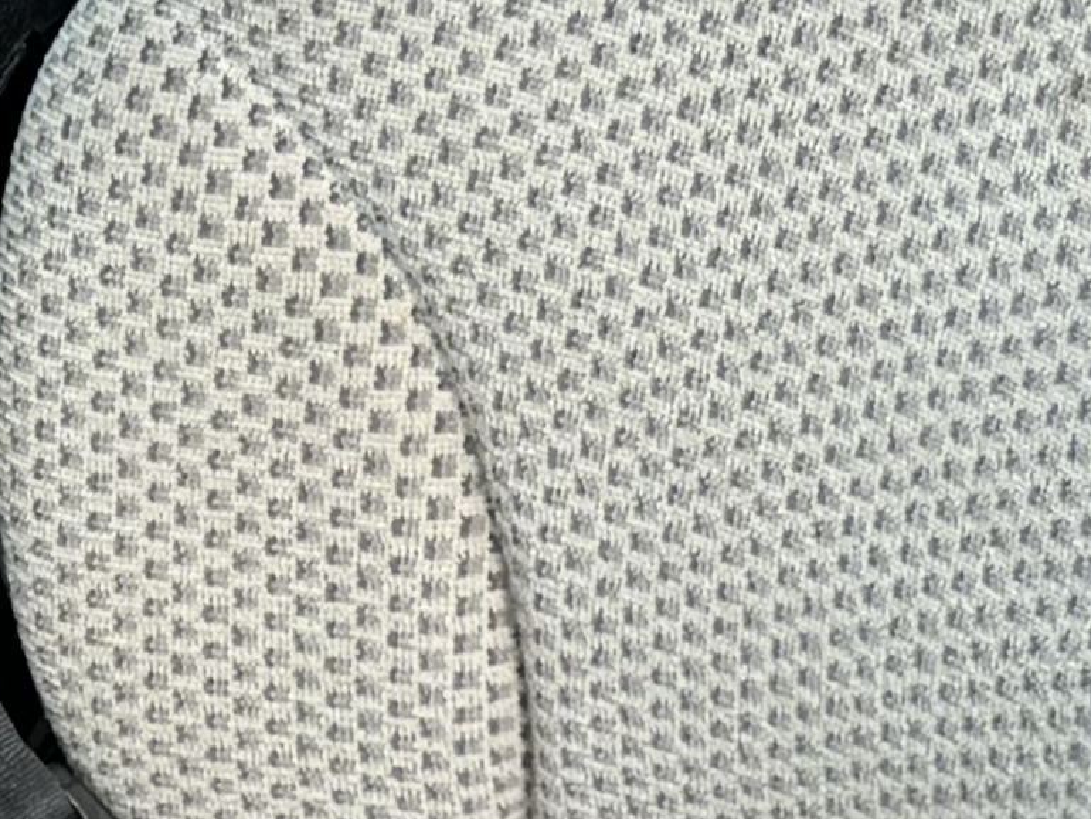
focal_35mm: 178
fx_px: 5612
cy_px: 1015
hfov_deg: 10.8
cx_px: -419
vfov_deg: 8.3
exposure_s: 1/1339
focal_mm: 6.76
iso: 80
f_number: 1.78
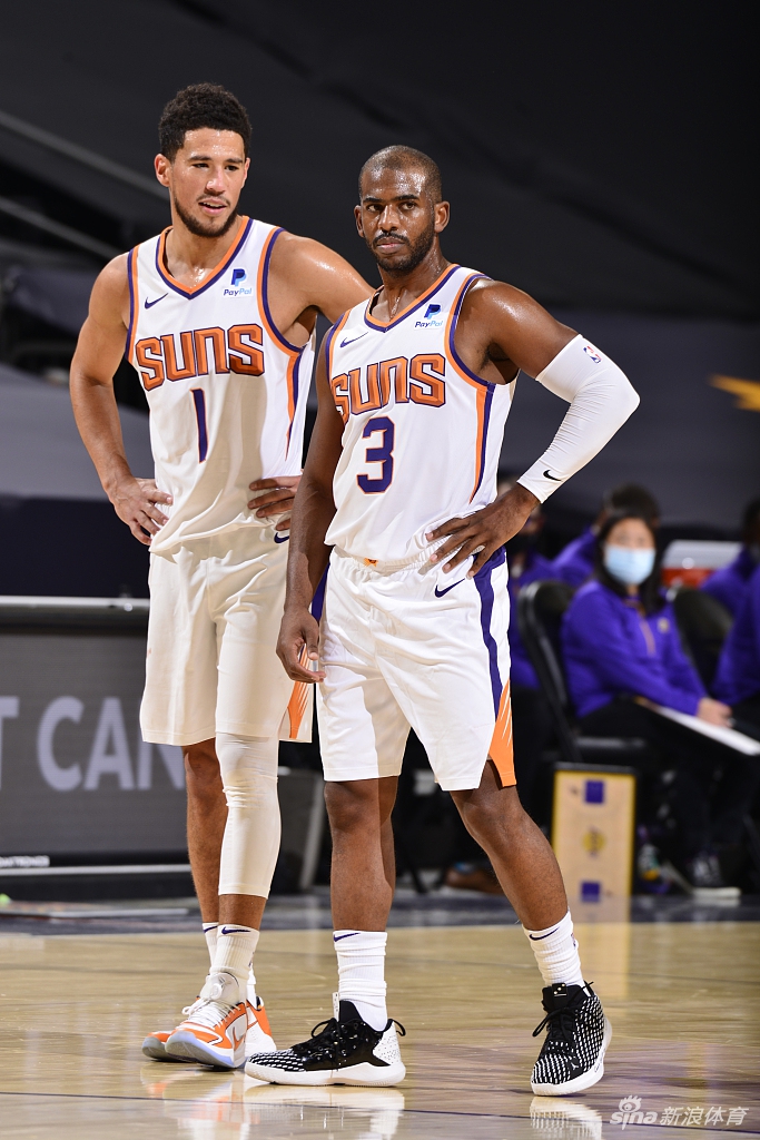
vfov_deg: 6.4
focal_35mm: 320
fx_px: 10129
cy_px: 570
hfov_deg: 4.3
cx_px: 380
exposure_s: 1/250
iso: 320
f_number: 6.3
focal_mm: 320
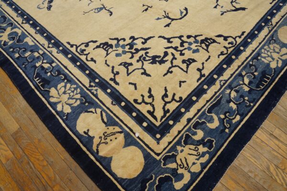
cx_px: 144
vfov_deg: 47.9
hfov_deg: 67.4
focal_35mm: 27
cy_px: 96
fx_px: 215
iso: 640
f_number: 4
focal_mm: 18
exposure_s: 1/60
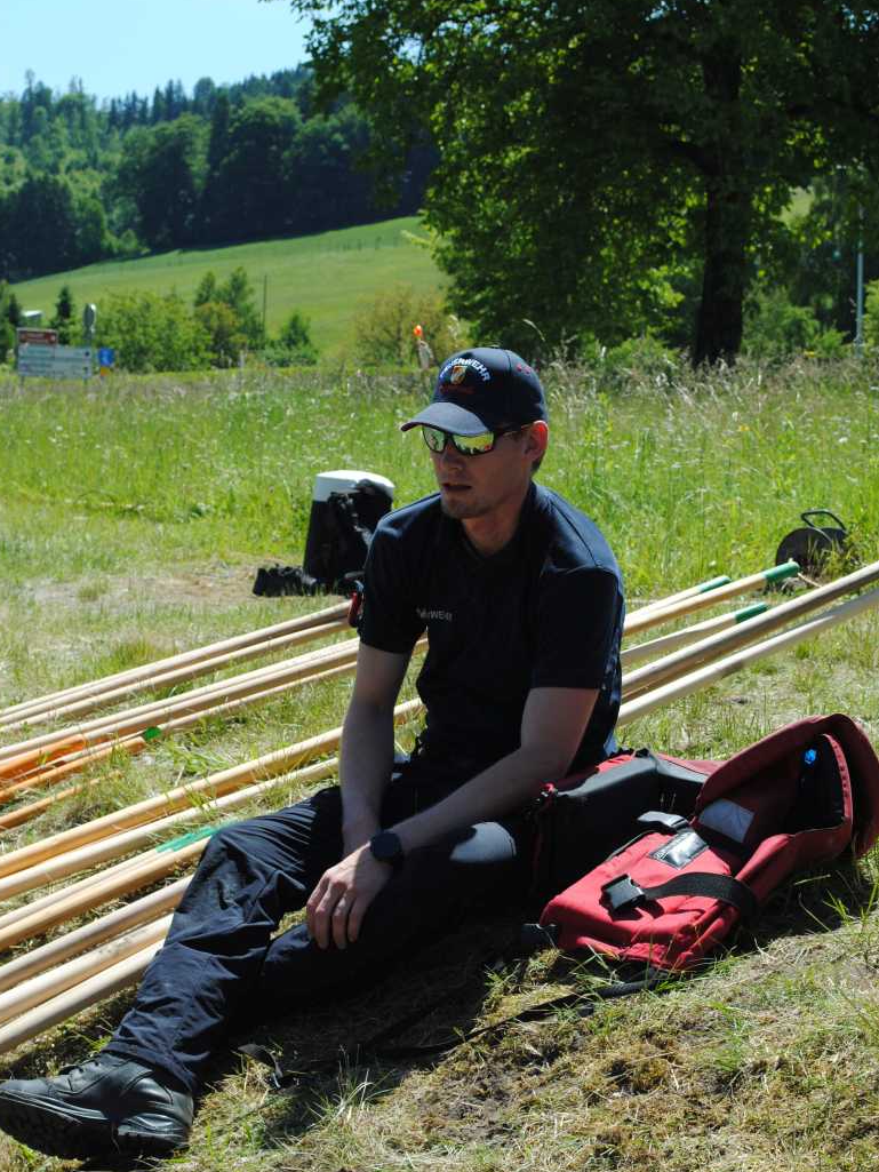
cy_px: 565
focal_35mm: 72
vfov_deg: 27.0
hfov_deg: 20.4
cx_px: 435
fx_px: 2437
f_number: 7.1
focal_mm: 44
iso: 100
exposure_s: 1/200
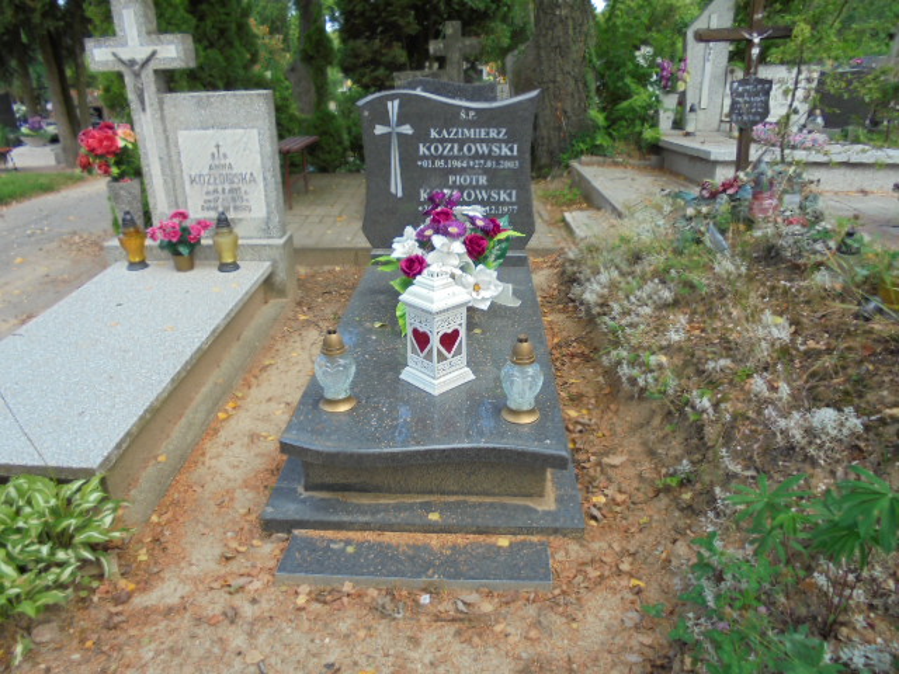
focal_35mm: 26
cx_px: 450
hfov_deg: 67.3
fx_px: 675
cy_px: 337
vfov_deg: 53.1
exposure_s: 1/125
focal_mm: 4.6
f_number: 3.5
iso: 100
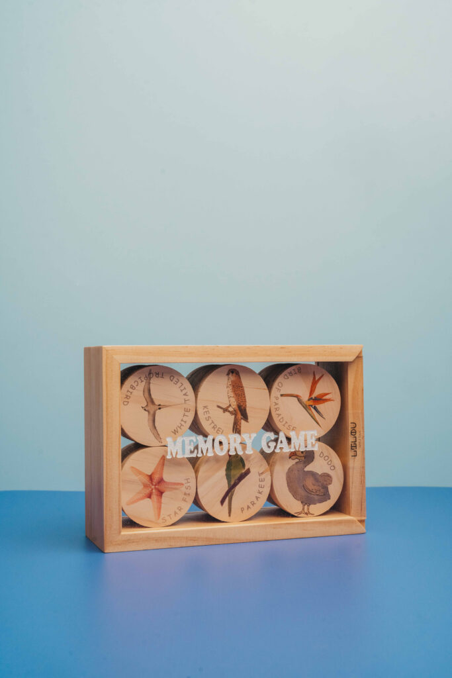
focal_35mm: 50
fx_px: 941
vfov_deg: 39.6
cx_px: 226
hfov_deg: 27.0
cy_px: 339
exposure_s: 1/60
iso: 1600
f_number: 13
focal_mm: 50
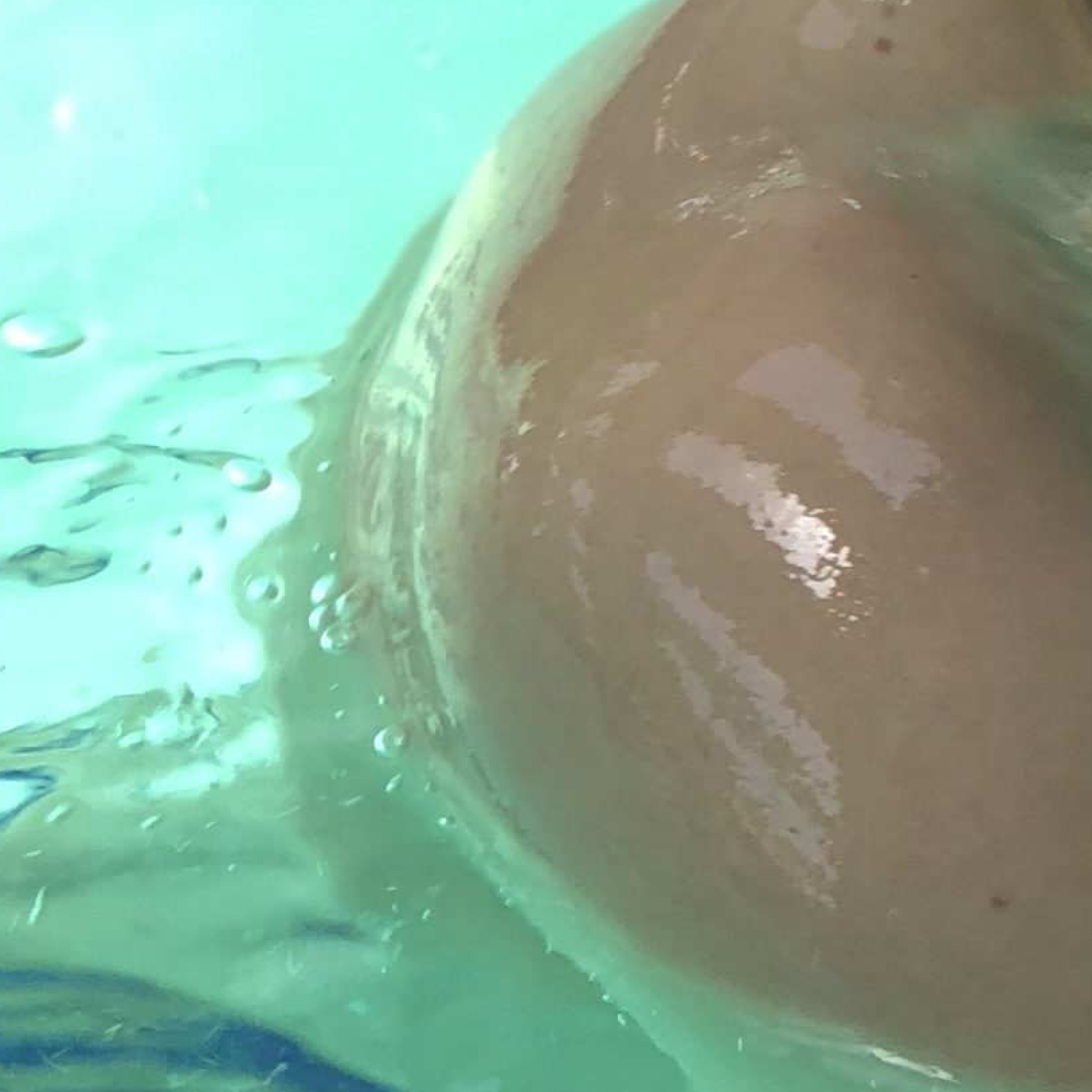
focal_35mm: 228
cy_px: 317
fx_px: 8137
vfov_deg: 7.7
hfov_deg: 7.5
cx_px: 1628
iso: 20
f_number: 2.4
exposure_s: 1/120
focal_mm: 6
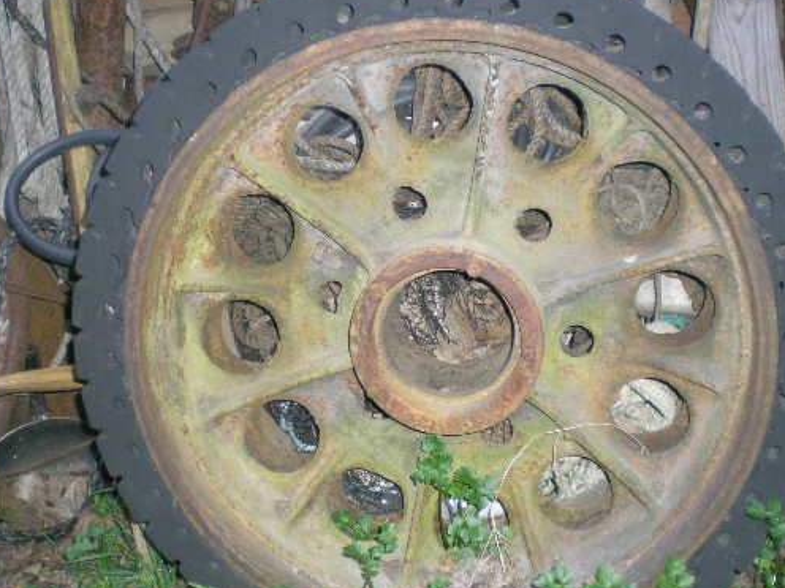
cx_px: 411
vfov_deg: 29.6
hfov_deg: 38.9
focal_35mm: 49
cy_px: 332
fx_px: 1111
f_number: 3.1
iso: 275
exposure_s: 1/60
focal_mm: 6.3
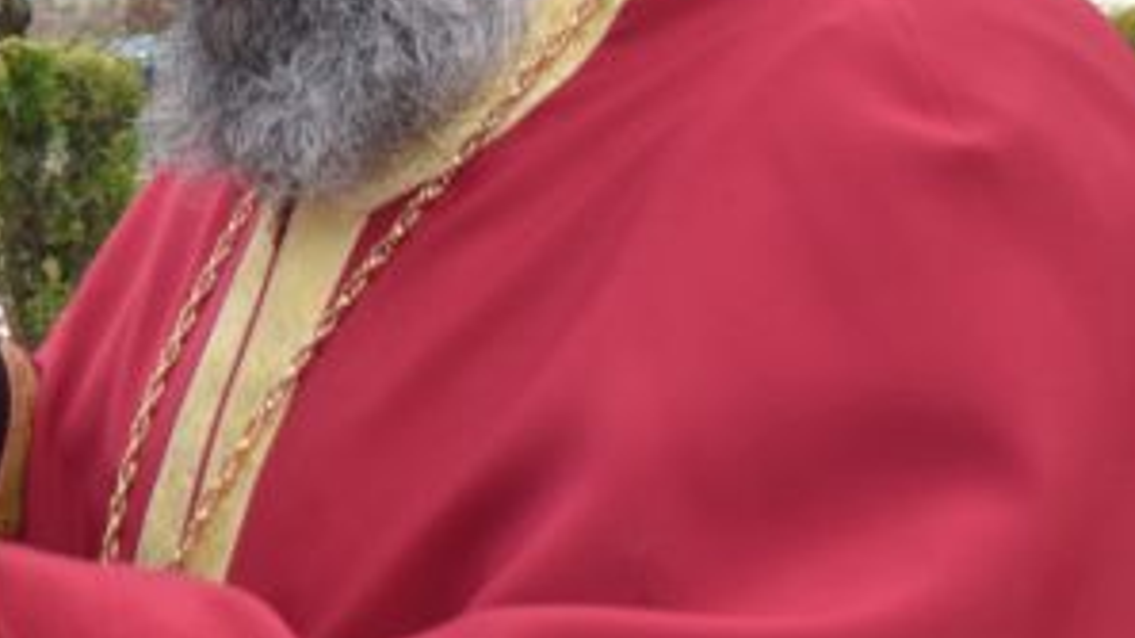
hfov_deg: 18.4
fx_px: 3190
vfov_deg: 11.4
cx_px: -439
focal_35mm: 106
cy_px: 113
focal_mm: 20
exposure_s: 1/100
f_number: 5
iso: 400
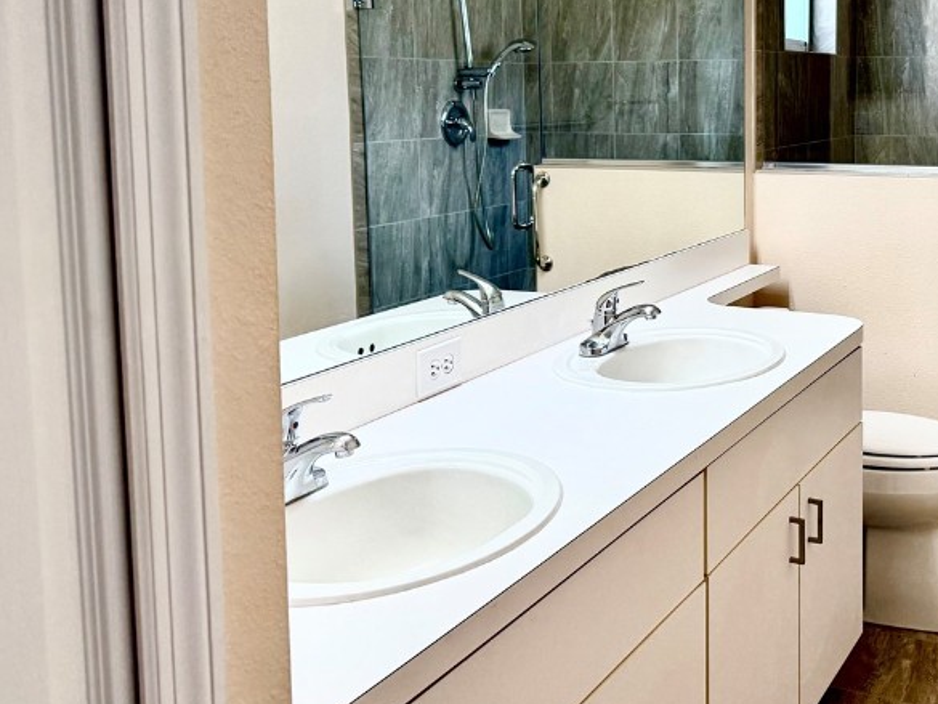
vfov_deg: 33.8
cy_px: 199
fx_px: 1138
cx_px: 706
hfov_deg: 43.3
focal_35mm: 42
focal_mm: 6.76
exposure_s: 1/217
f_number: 1.78
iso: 125
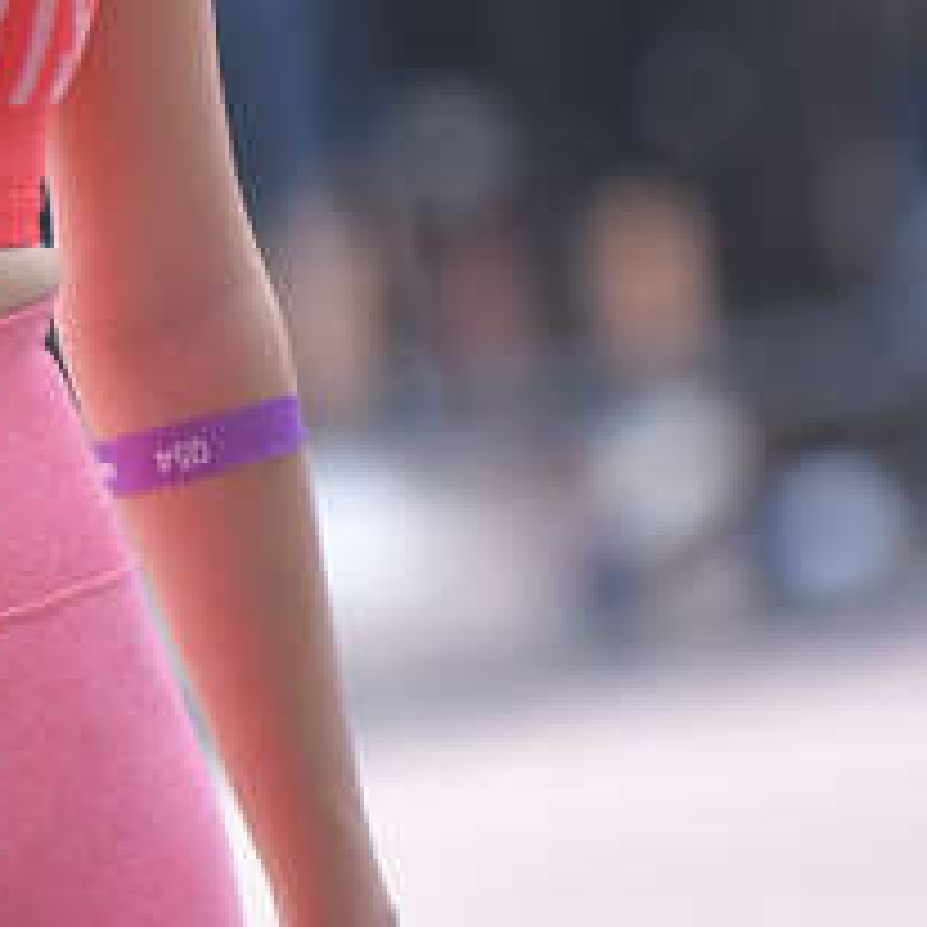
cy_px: 266
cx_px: -315
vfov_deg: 1.2
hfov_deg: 1.2
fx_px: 45022
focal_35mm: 1486
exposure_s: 1/500
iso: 500
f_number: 2.8
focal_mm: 200
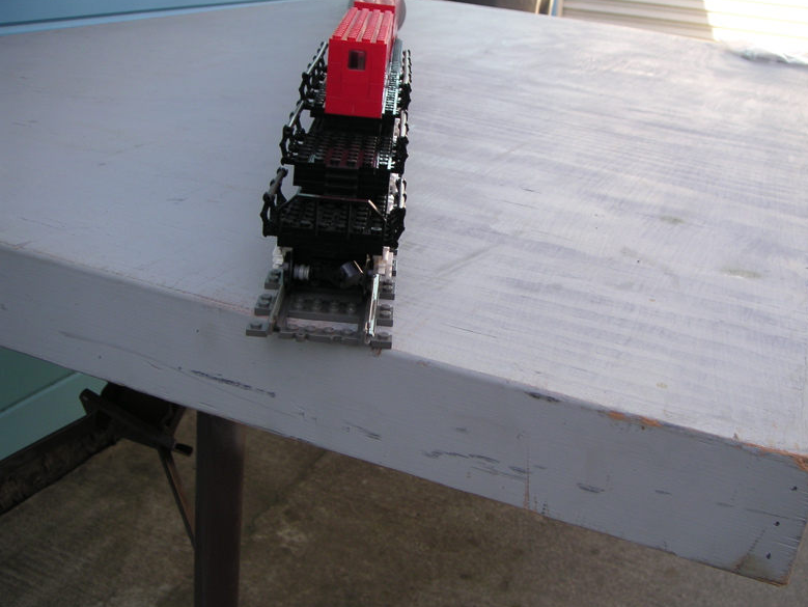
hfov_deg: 47.8
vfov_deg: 36.8
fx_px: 911
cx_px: 407
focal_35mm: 39
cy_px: 298
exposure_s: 1/180
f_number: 2.8
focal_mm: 6
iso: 50
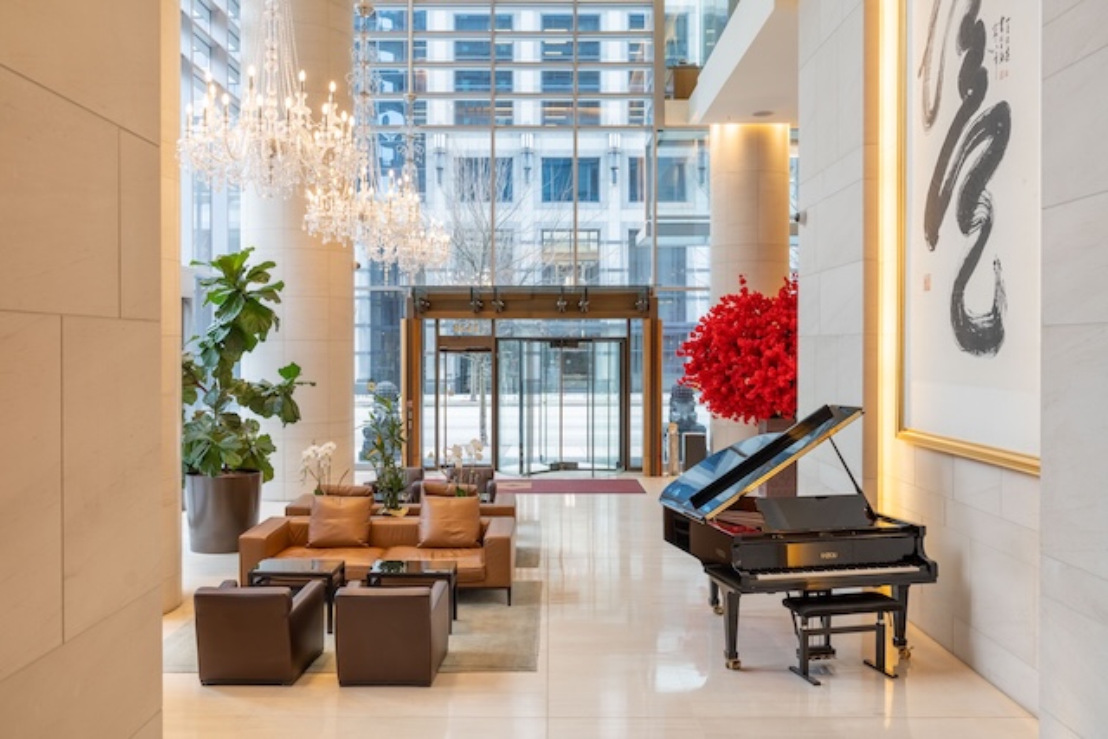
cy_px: 370
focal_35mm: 32
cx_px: 554
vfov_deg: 41.1
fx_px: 985
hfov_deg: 58.7
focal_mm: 32
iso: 320
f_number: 6.3
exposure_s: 1/320
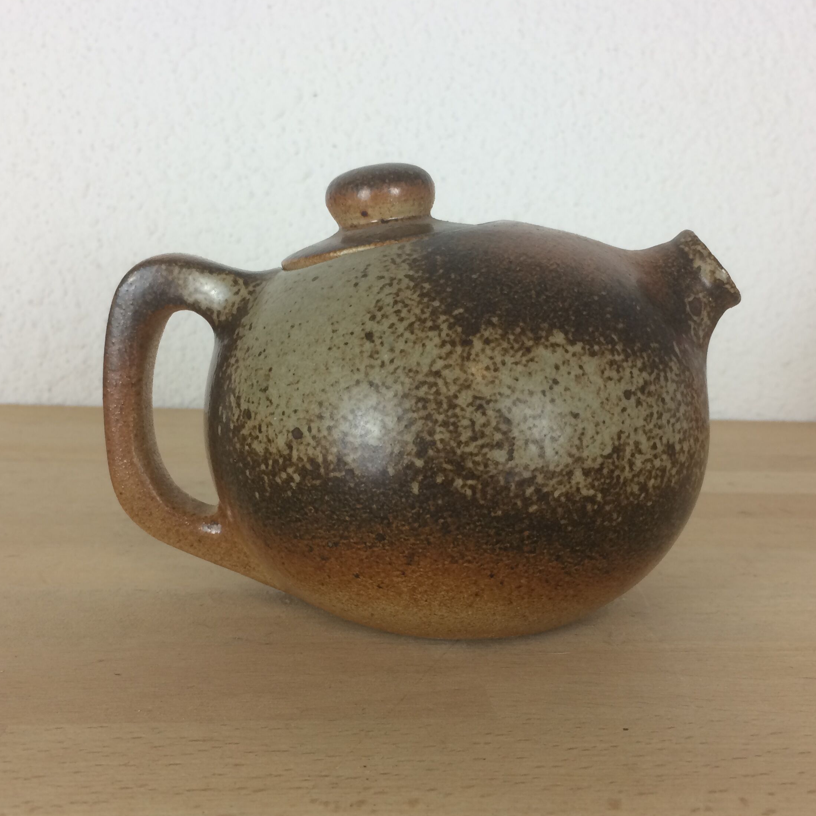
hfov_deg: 43.8
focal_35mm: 38
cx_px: 427
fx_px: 1013
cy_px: 431
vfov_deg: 43.8
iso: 32
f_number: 2.2
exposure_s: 1/33
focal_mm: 4.15
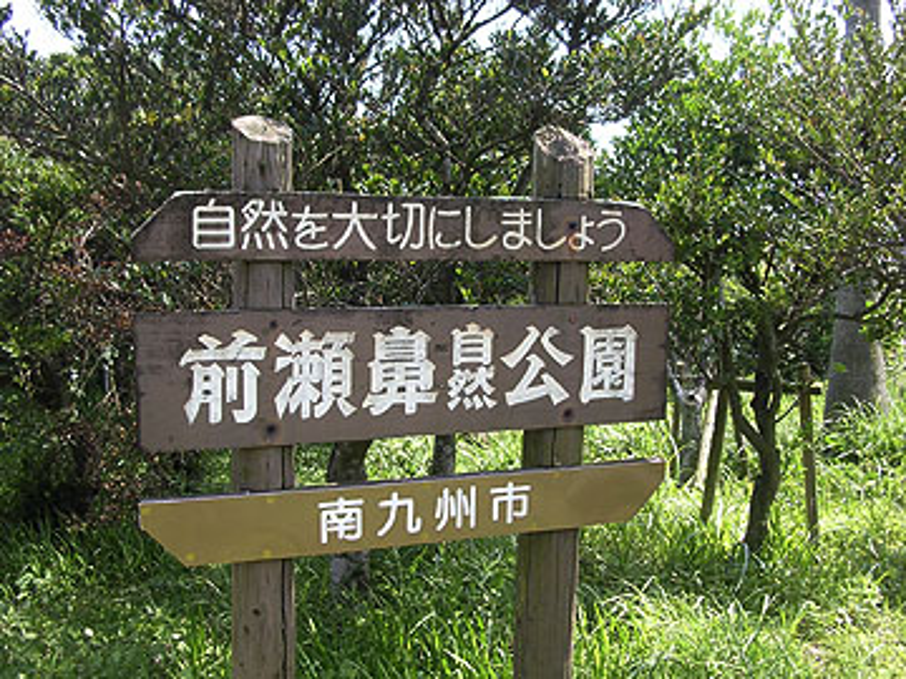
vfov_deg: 37.7
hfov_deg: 49.0
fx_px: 995
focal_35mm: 38
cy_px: 340
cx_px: 453
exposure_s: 1/217
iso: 100
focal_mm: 5.8
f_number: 2.8
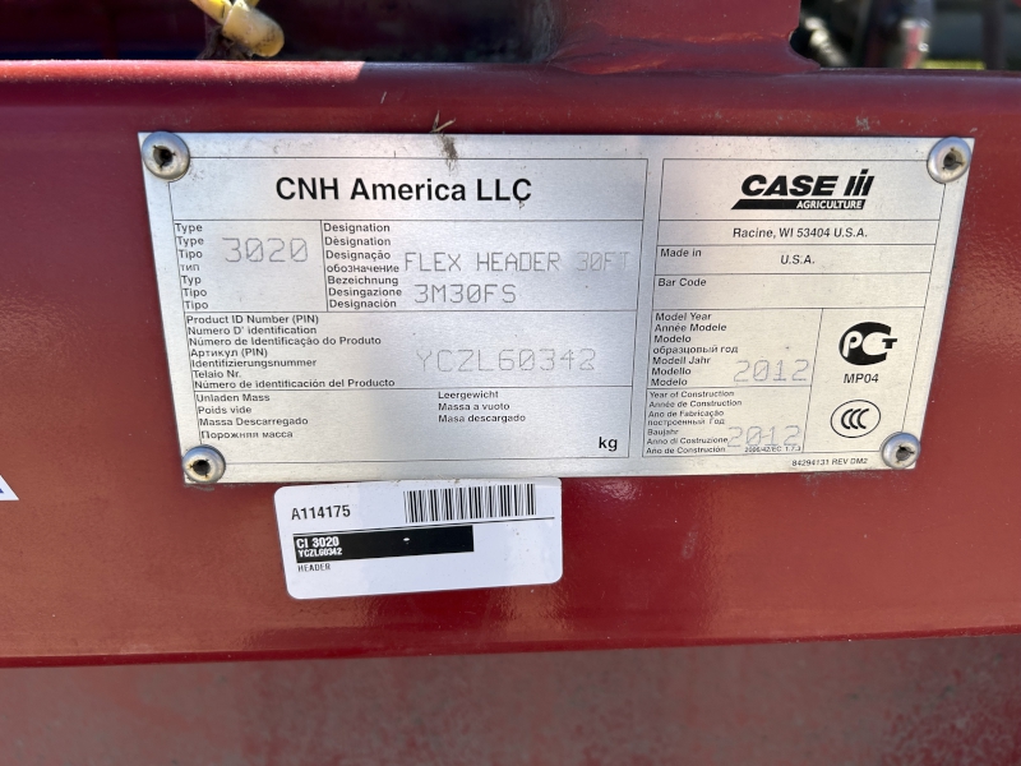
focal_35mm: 26
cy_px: 383
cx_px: 510
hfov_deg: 67.3
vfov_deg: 53.1
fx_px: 767
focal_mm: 5.7
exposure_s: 1/1838
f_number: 1.5
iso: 50
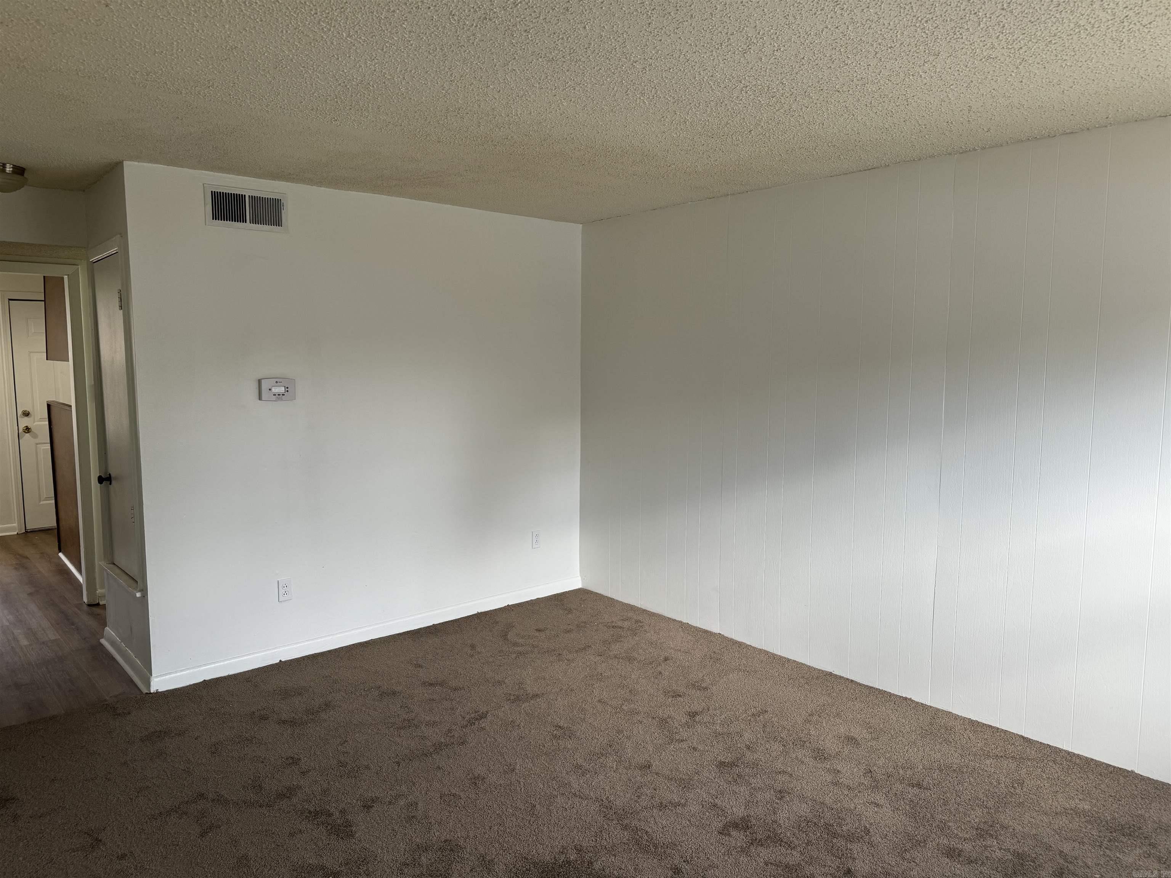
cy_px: 439
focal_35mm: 24
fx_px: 812
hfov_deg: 71.6
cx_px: 586
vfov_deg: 56.8
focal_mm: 6.76
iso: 100
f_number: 1.78
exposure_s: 1/121
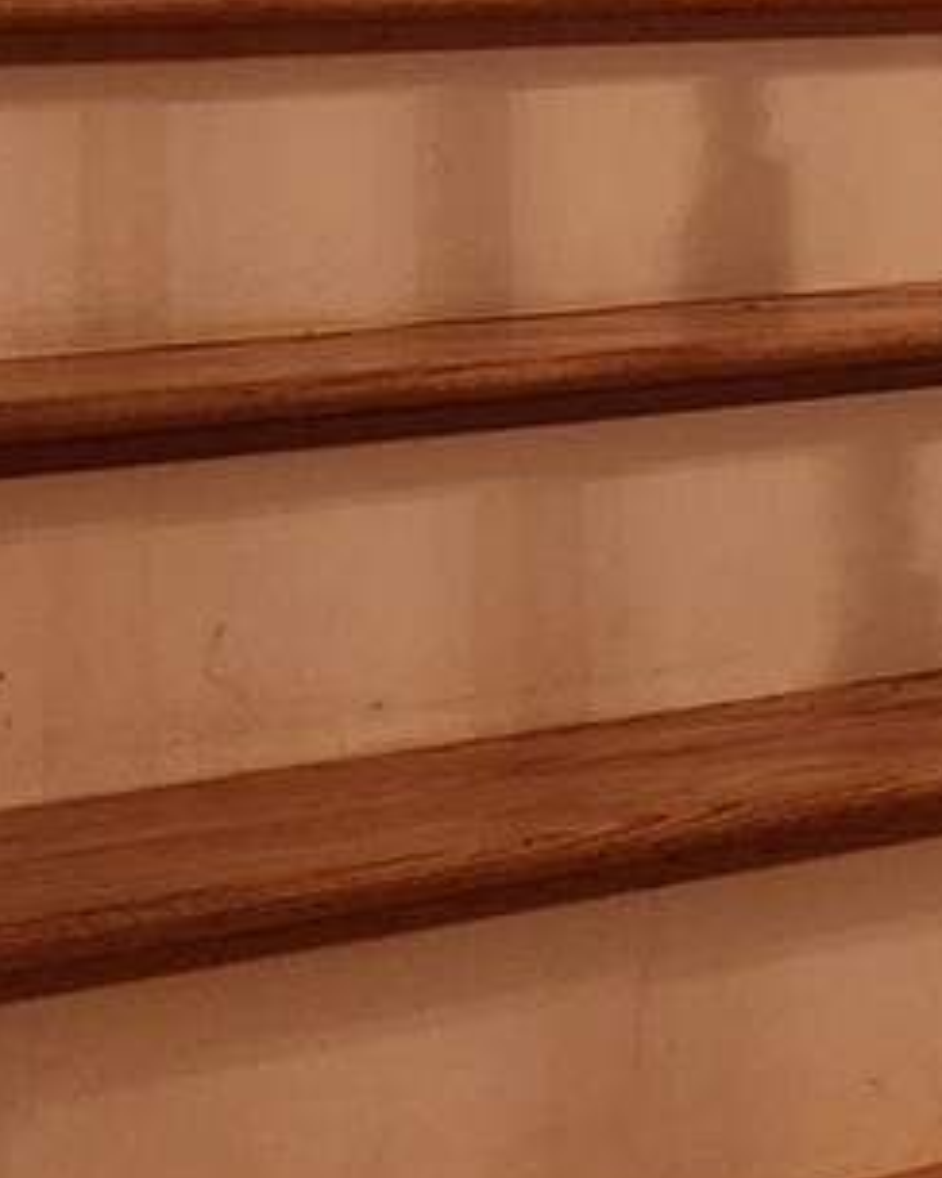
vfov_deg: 16.6
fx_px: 3938
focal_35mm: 113
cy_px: -73
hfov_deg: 12.3
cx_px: 1772
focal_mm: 5.4
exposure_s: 1/120
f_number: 1.8
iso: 800
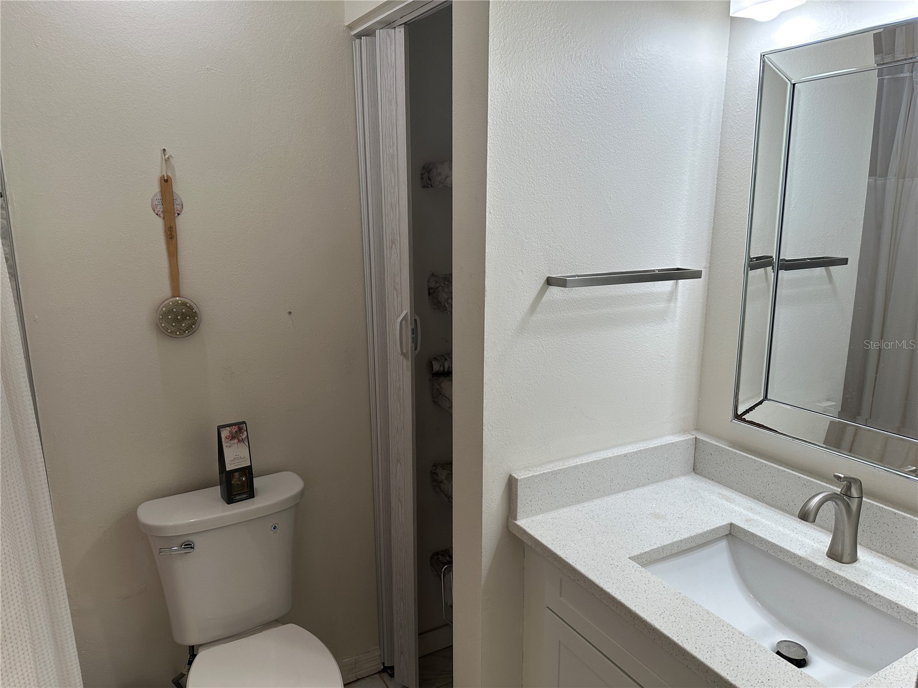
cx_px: 459
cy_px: 344
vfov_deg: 56.8
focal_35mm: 24
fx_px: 636
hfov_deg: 71.6
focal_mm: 6.86
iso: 80
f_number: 1.78
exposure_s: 1/471
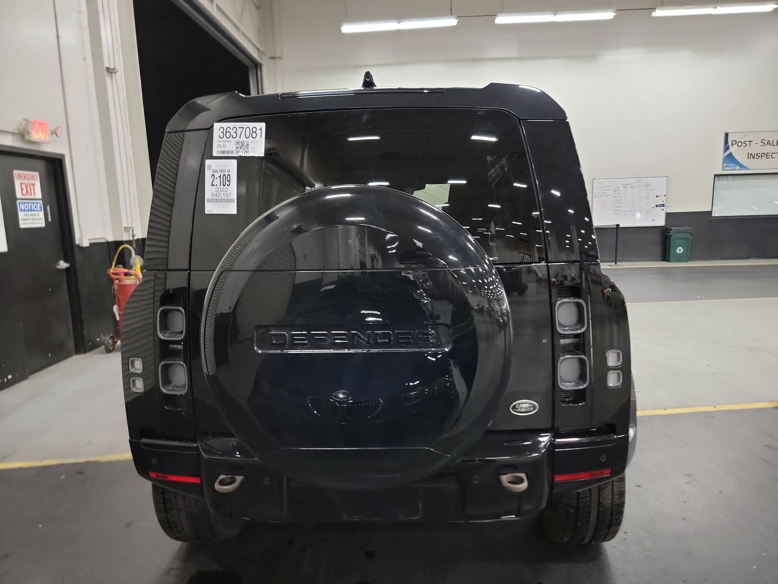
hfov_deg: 71.6
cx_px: 389
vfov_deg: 56.8
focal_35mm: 24
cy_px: 292
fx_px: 539
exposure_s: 1/24
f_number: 1.8
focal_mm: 6.7
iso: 768
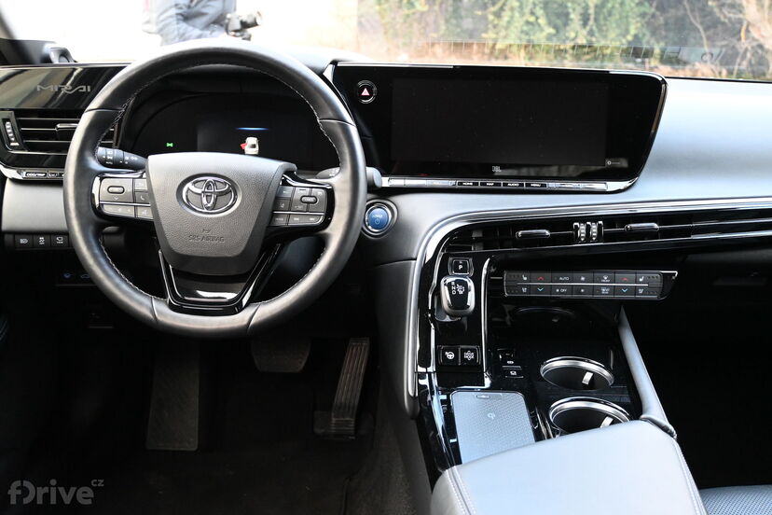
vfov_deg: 36.2
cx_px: 386
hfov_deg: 52.2
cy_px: 258
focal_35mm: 37
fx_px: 788
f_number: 4.2
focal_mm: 24.5
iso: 3200
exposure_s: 1/125
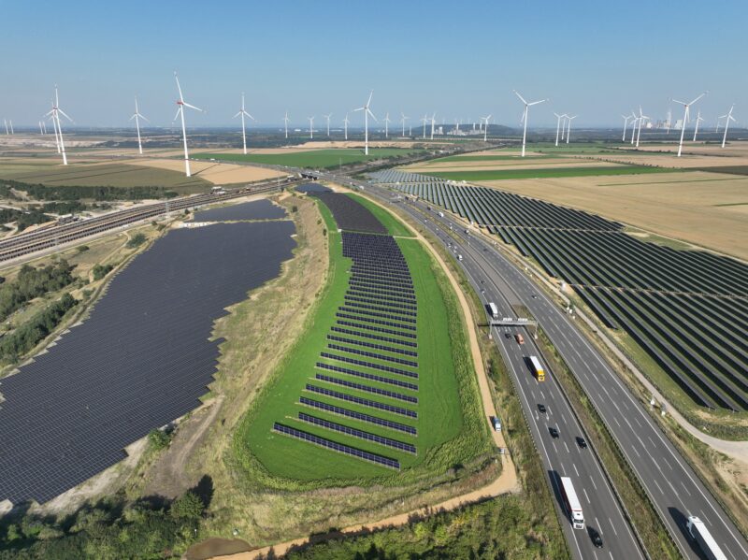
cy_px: 280
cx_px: 374
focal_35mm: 24
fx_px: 518
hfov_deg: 71.6
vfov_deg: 56.8
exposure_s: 1/200
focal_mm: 12.29
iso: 100
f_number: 4.5
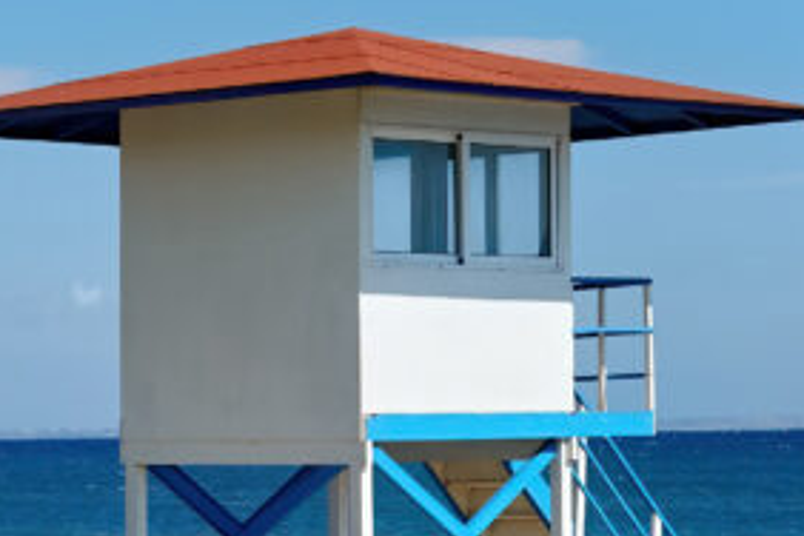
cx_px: 265
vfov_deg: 8.0
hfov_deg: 12.3
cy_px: -309
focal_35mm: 167
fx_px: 3729
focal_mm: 31
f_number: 8
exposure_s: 1/1600
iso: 200
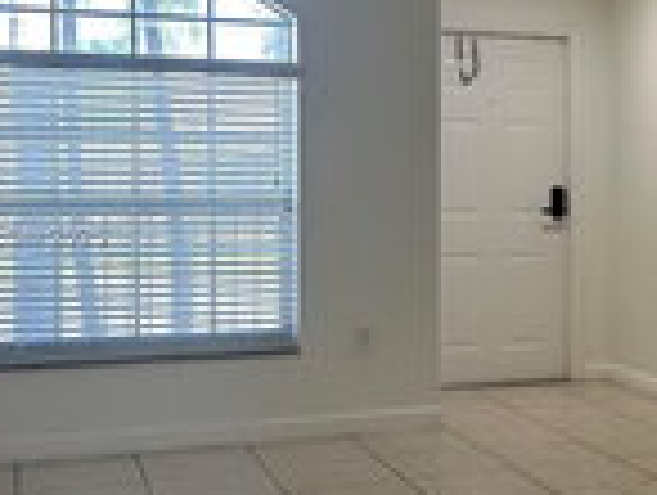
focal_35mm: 70
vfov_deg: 21.1
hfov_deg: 26.1
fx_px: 1331
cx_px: 682
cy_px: 238
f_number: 1.78
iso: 100
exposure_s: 1/151
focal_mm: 6.86
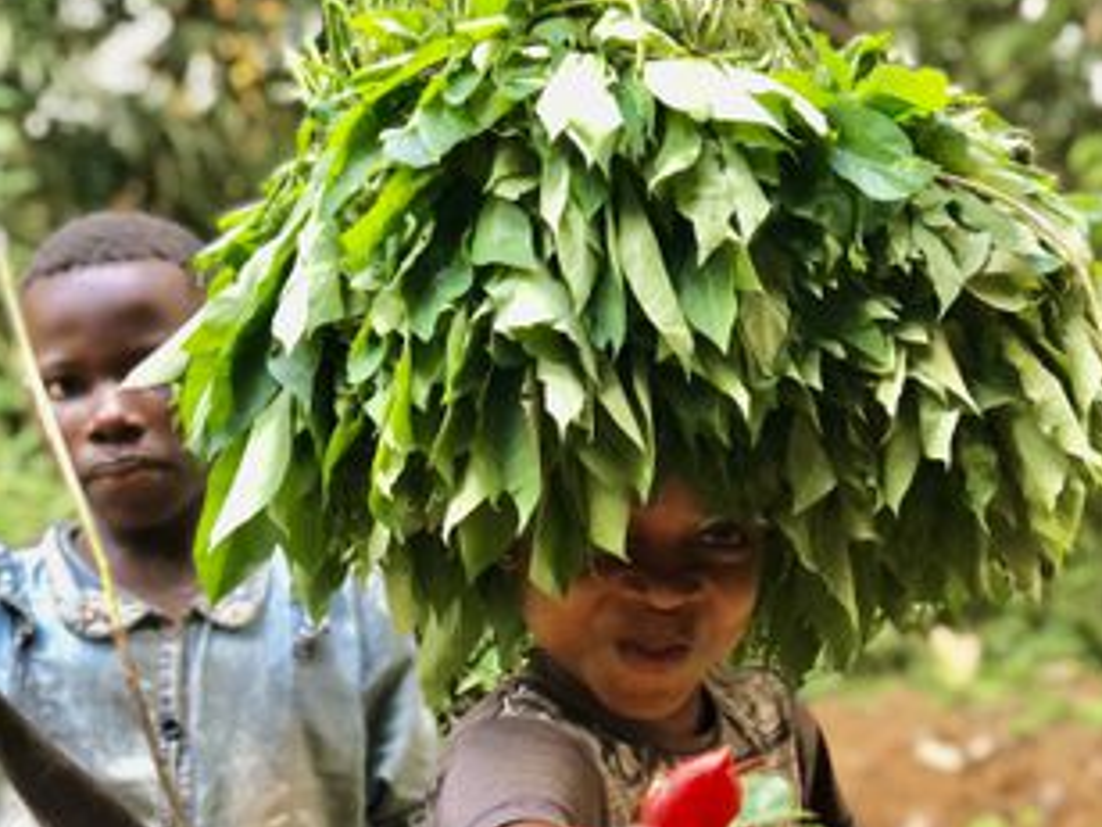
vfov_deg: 21.0
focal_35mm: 70
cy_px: 503
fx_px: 2228
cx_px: 605
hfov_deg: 27.8
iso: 125
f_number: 2.4
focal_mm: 6
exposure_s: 1/24
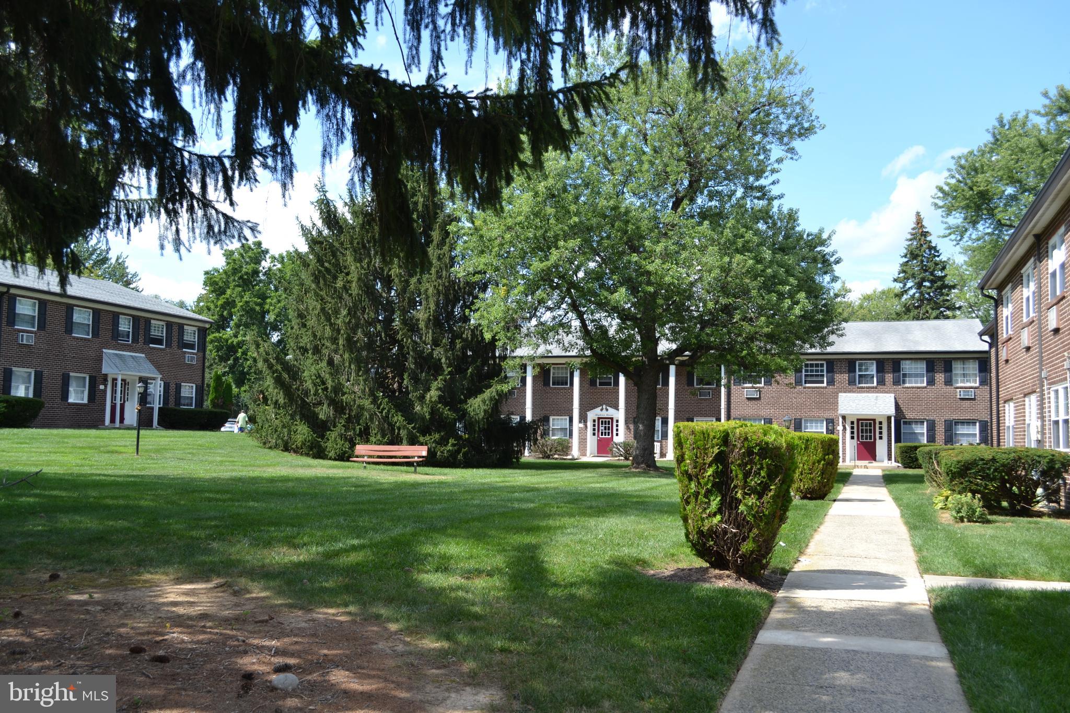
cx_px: 535
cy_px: 356
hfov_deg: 57.2
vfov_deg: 40.0
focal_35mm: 33
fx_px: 981
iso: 100
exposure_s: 1/200
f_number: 7.1
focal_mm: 22
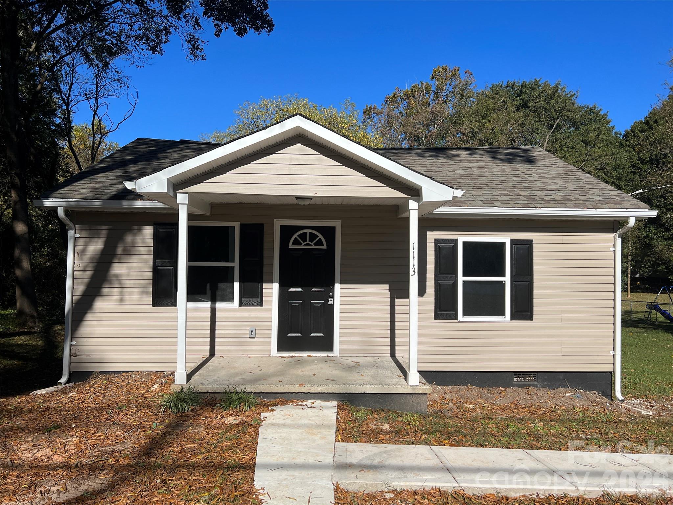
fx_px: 505
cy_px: 252
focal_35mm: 26
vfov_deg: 53.1
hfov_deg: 67.3
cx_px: 336
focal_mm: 5.7
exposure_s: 1/6993
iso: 50
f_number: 1.5
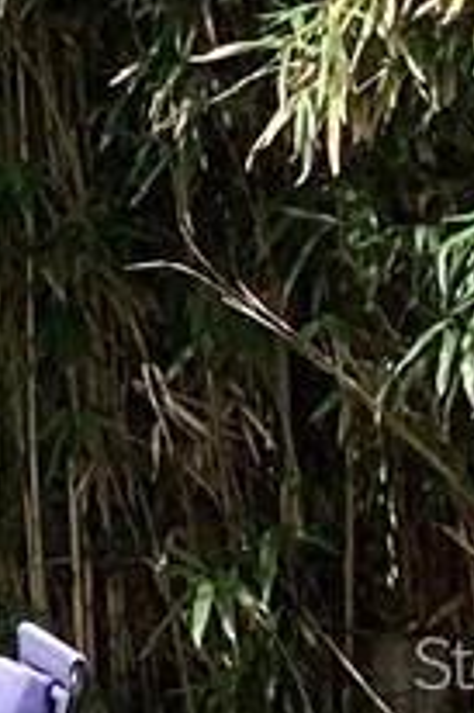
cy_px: 661
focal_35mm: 251
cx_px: -2027
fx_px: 4965
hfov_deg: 4.5
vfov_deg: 8.2
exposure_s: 1/815
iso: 25
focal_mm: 3.3
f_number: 2.4
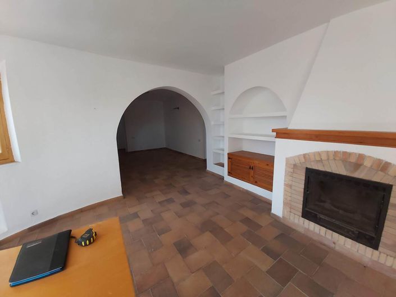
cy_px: 148
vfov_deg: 94.4
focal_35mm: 12
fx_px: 137
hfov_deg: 110.6
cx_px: 198
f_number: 2.2
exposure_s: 1/50
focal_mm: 1.42
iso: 50
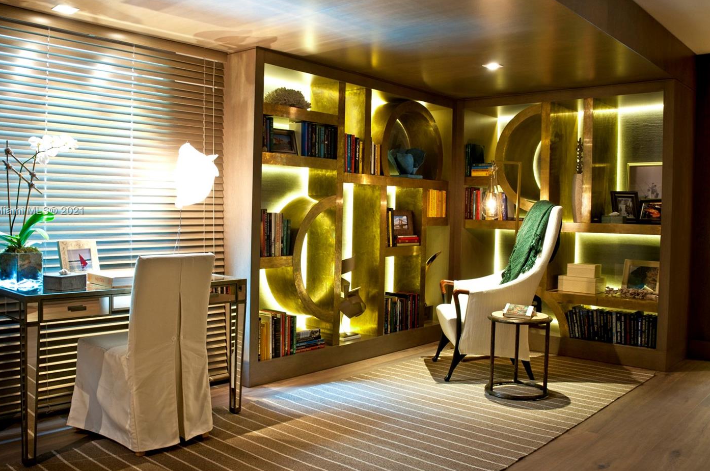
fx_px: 610
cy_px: 211
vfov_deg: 42.1
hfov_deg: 60.3
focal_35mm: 31
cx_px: 329
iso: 200
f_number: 7.1
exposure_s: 1.3
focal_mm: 18
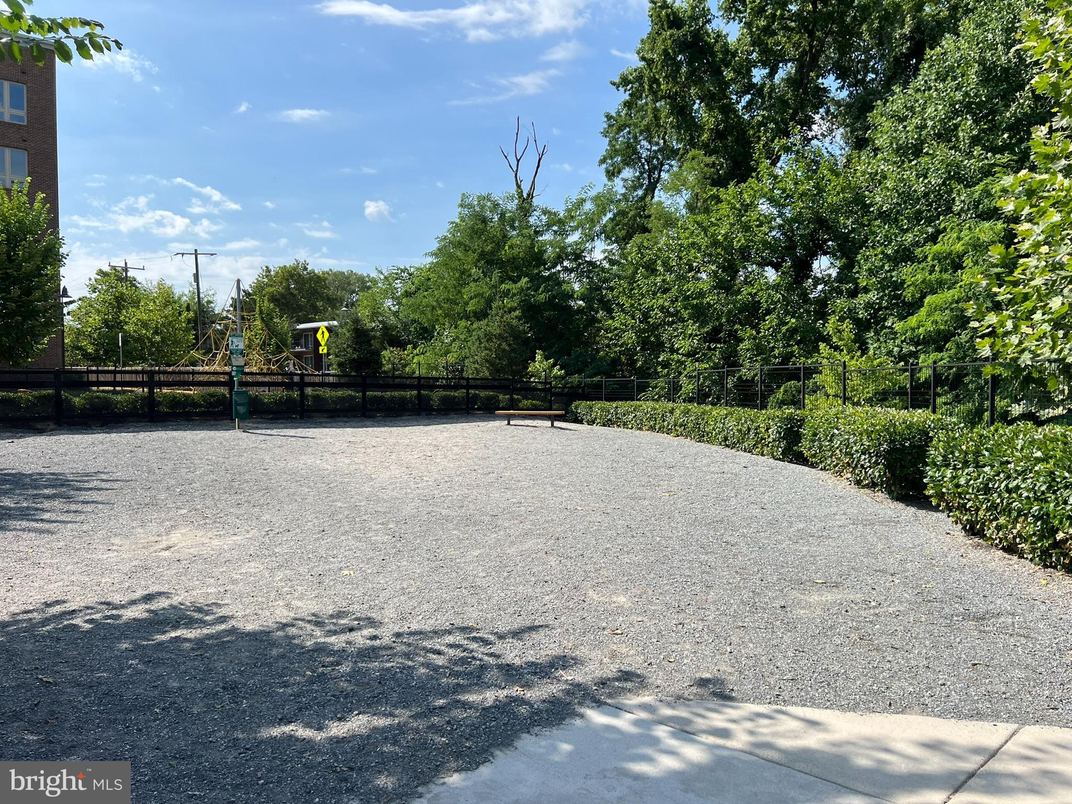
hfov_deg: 67.3
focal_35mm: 26
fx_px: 805
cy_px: 402
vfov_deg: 53.1
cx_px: 536
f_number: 1.5
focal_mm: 5.7
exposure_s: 1/3831
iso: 50
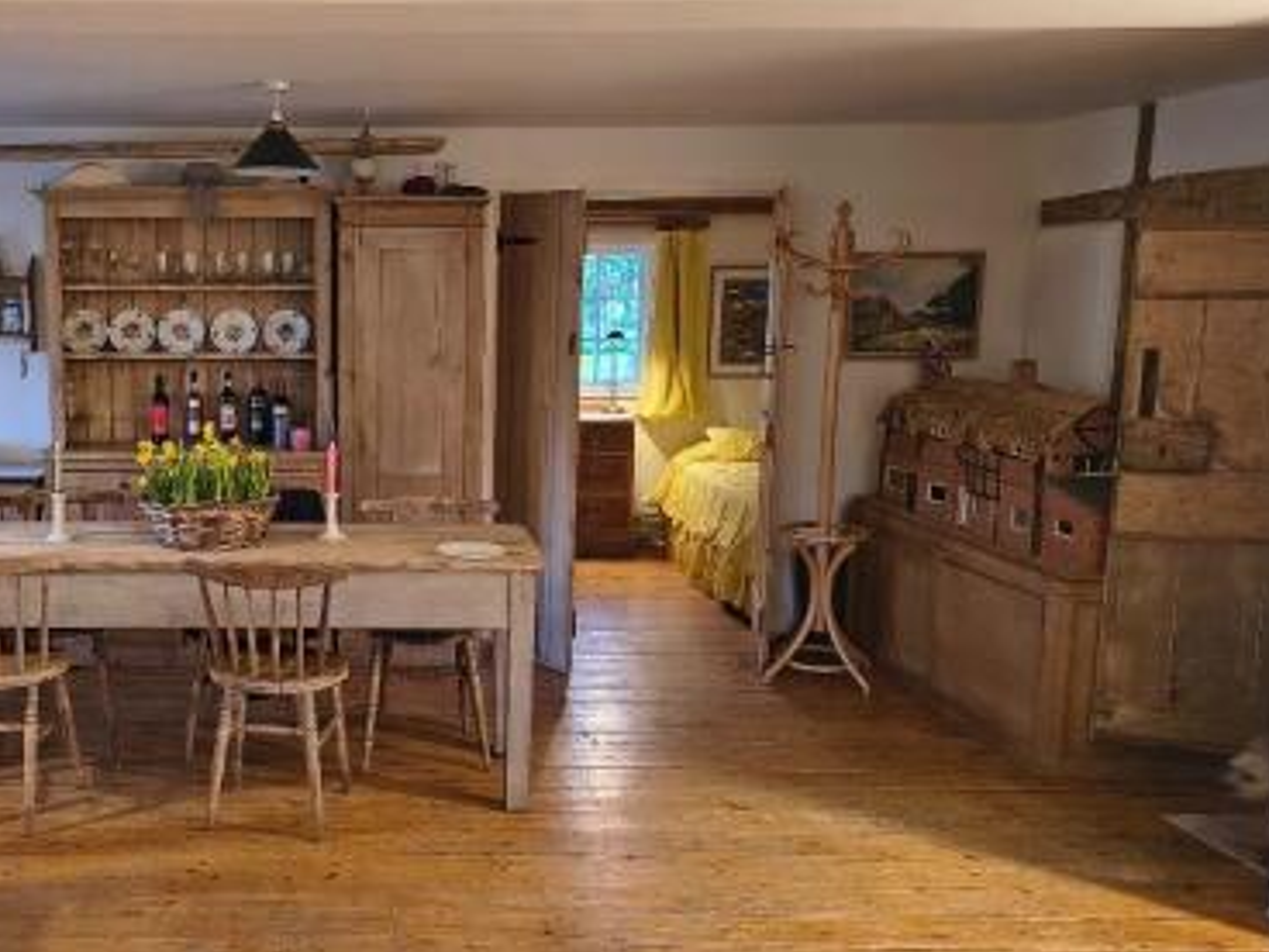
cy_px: 502
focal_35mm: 38
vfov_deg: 37.7
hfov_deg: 47.1
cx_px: 309
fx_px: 1393
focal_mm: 5.56
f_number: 1.8
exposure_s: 1/33.3
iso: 1122
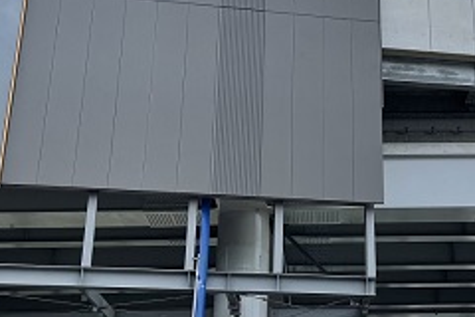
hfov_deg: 27.5
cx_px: 380
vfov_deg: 18.9
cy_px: 129
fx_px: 950
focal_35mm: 72
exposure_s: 1/1208
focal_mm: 4.2
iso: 32
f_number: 1.6
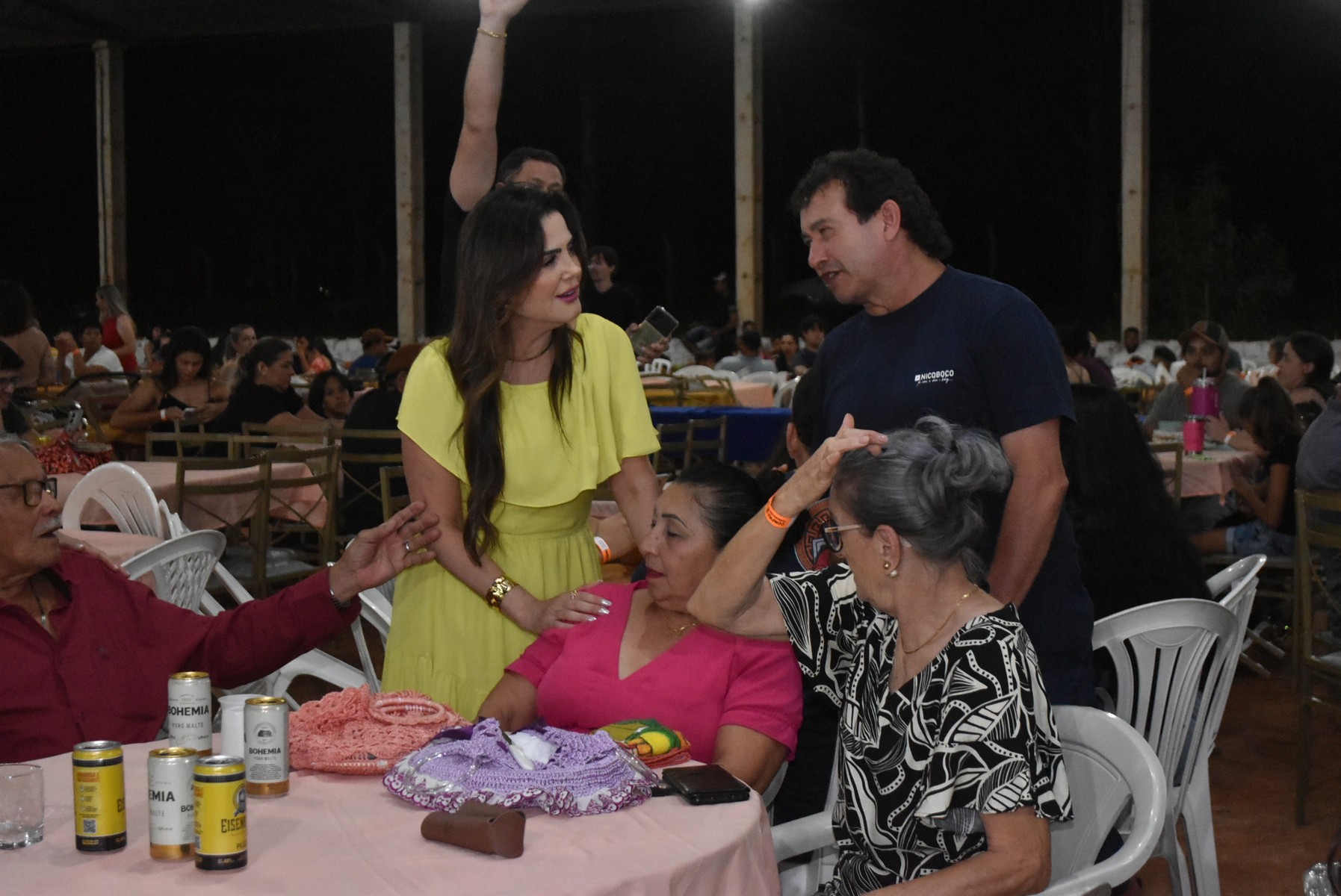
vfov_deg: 21.6
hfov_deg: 31.9
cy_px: 448
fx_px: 2349
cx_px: 670
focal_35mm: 63
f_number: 5.3
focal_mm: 42
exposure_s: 1/80
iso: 5000
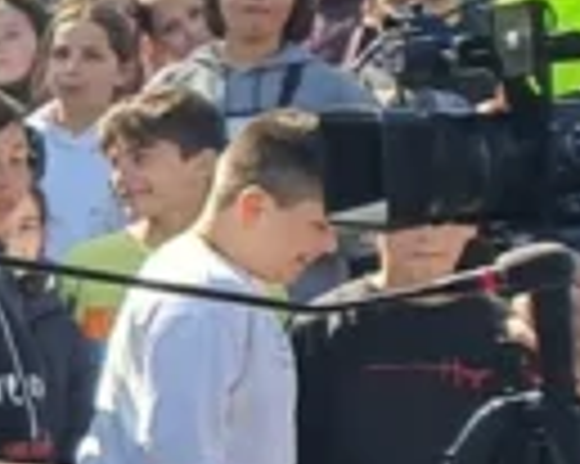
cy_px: 230
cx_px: -1619
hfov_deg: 7.4
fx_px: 3448
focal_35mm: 201
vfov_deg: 7.7
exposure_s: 1/283
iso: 50
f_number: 2.4
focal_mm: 4.3
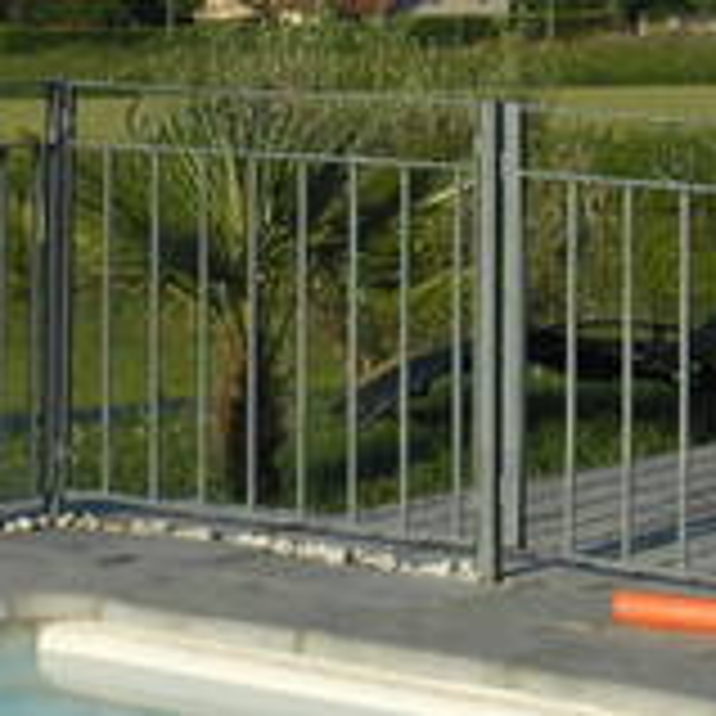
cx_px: 86
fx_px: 4002
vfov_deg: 9.9
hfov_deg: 10.2
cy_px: -396
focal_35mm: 171
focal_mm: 6.9
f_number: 4.3
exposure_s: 1/640
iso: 80
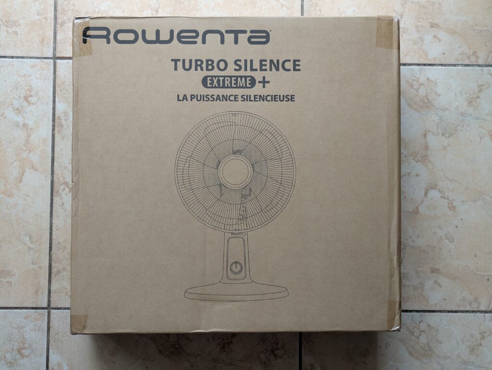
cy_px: 185
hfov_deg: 37.5
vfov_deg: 28.6
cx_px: 246
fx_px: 725
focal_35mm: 51
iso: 40
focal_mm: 5.43
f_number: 1.89
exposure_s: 1/138
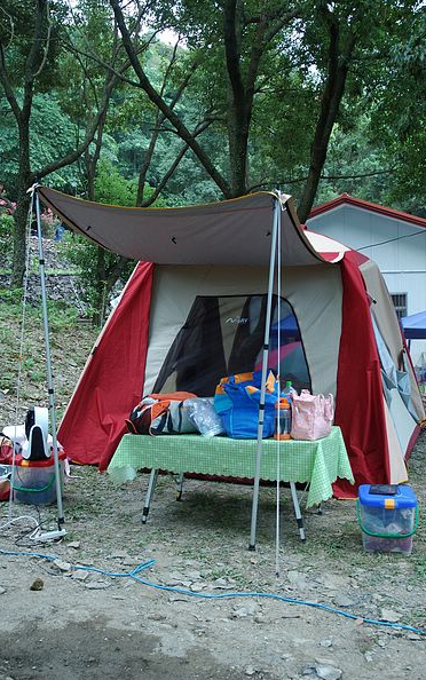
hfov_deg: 33.2
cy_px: 340
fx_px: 714
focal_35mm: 39
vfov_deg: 50.9
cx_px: 204
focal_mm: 25
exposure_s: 1/60
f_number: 3.8
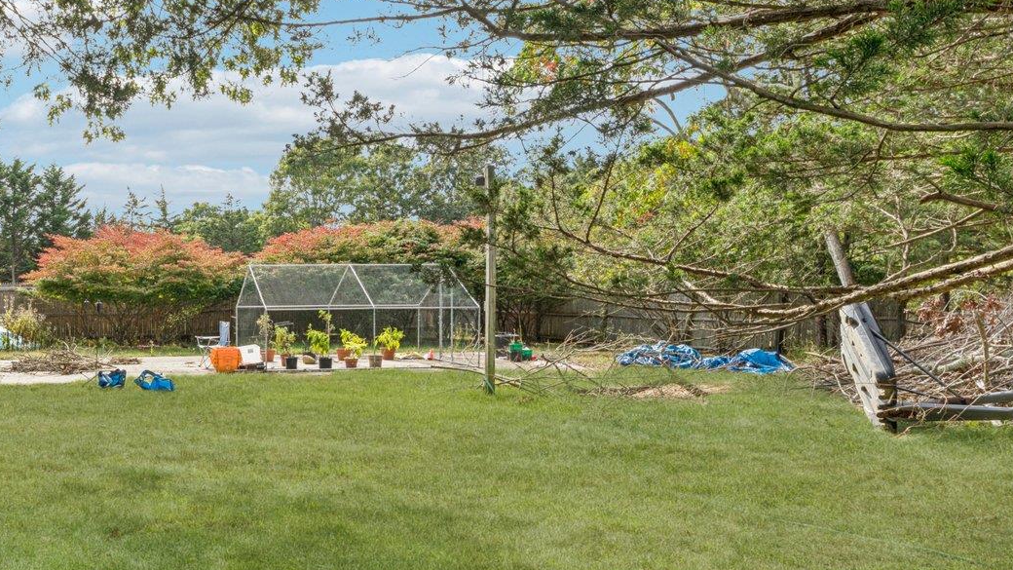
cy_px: 309
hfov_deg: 54.3
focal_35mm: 33
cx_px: 166
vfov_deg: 35.6
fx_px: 886
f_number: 14
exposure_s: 1/200
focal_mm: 16
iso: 400
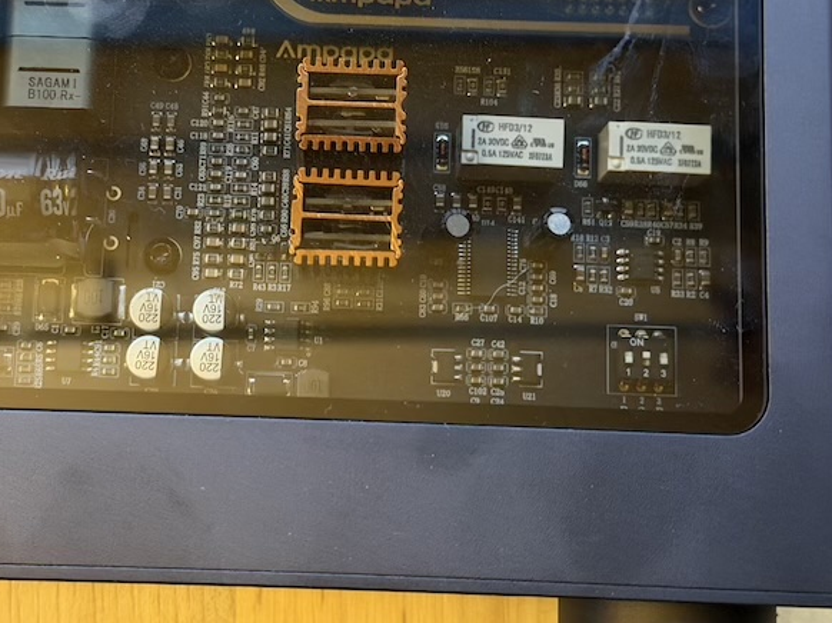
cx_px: 320
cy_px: 243
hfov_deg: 29.3
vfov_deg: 22.2
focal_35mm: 66
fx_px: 1586
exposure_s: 1/20
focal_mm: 6.76
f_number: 1.78
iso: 640
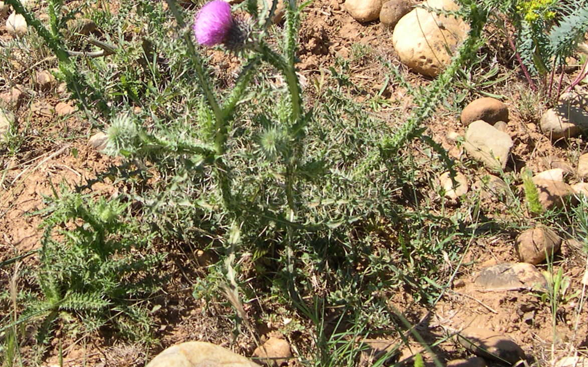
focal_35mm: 78
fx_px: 1250
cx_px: 176
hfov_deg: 26.3
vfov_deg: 16.6
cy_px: 98
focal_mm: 8
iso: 100
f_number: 7.6
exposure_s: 1/142
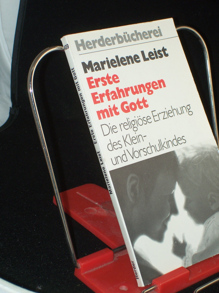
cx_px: 110
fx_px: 860
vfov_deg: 19.3
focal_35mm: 102
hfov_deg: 14.5
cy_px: 146
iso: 80
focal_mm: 16.8
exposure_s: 1/100
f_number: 4.6
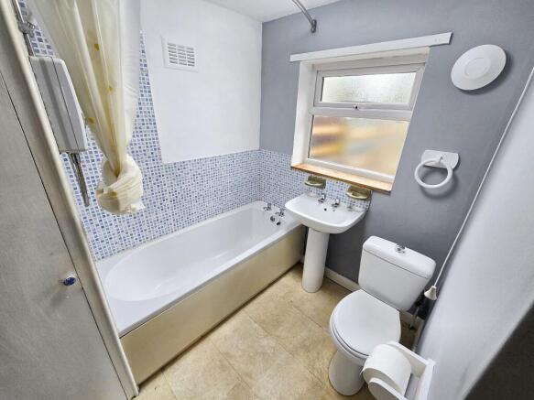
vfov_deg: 89.9
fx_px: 201
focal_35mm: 13
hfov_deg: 106.2
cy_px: 200
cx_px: 267
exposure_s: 1/50
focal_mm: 2.2
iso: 100
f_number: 2.2
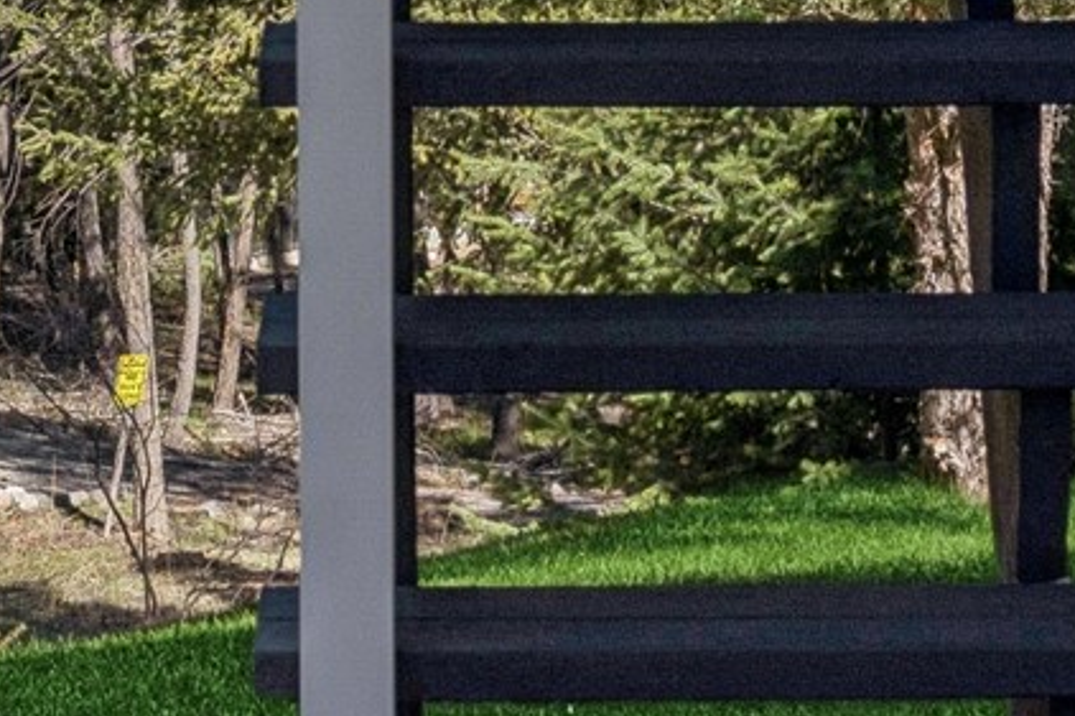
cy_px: -696
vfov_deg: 4.4
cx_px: 209
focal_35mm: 309
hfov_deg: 6.7
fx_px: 9223
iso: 100
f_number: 6.3
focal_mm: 40
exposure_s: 1/500
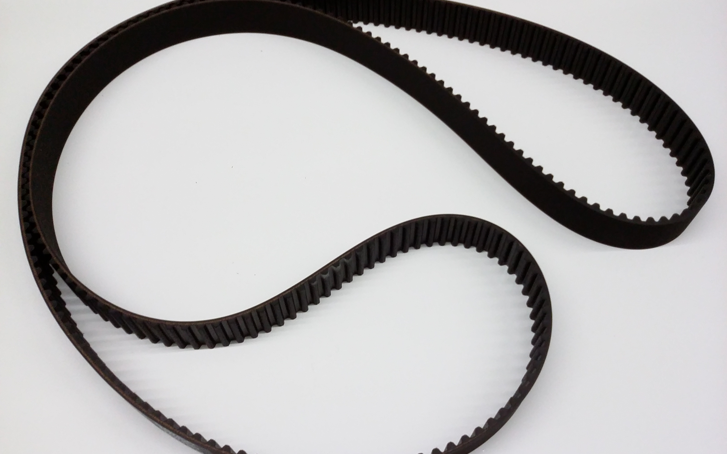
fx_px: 674
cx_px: 364
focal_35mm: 34
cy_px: 228
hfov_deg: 56.7
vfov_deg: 37.3
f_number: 2.4
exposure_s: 1/30
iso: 200
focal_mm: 3.4
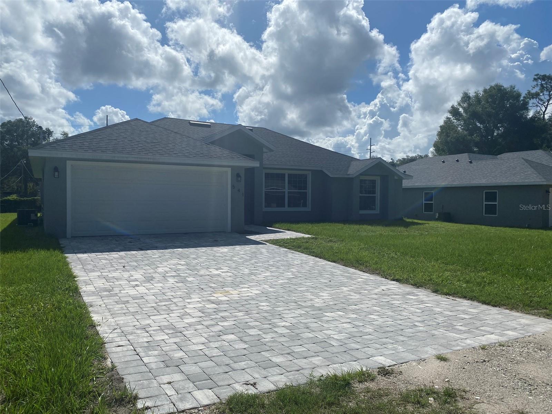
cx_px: 276
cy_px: 207
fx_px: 415
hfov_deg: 67.3
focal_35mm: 26
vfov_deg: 53.1
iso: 32
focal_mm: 4.25
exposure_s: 1/8850
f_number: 1.8
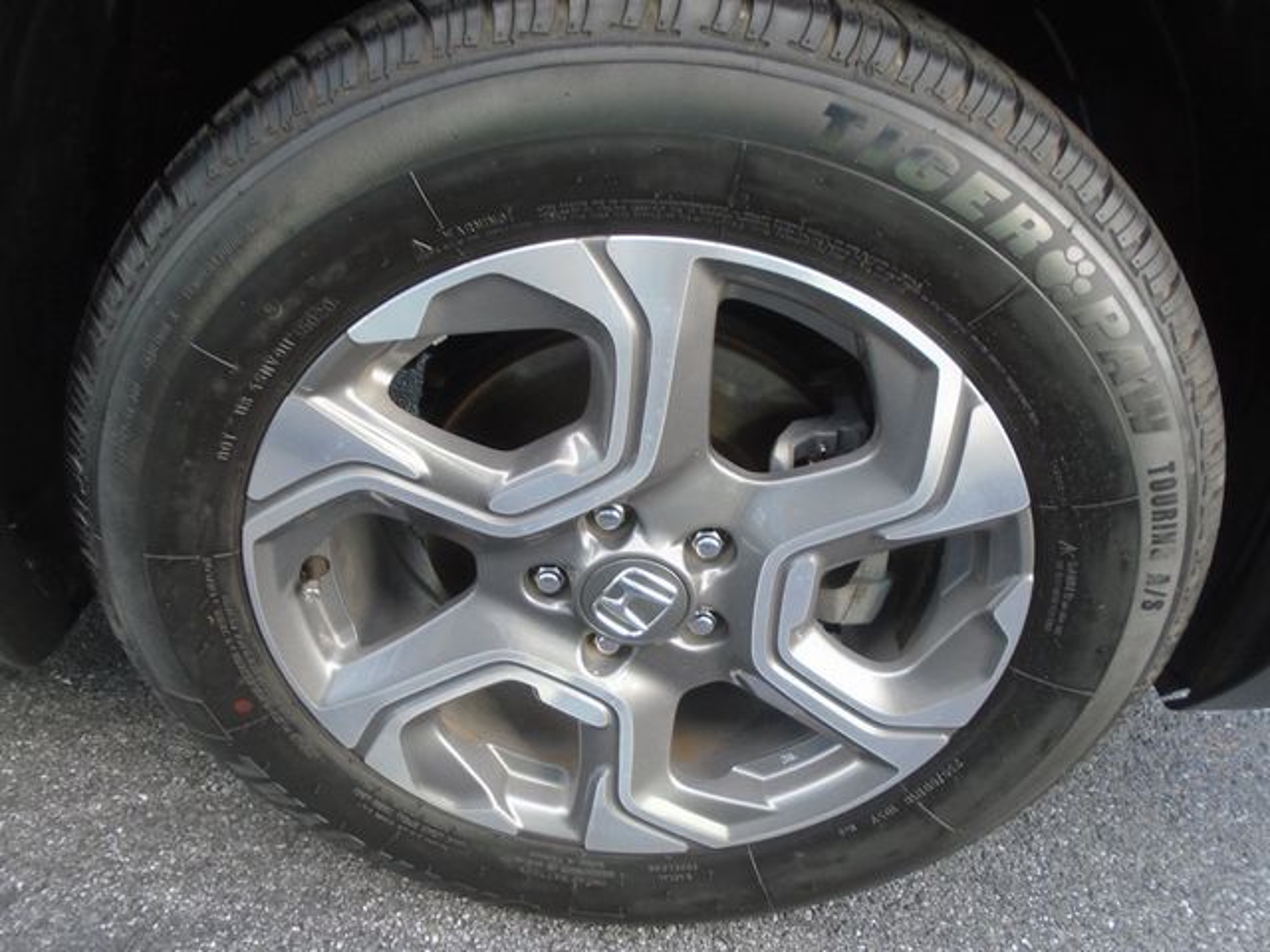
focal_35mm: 26
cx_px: 635
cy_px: 476
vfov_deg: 53.1
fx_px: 954
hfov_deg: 67.3
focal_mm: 4.6
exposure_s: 1/50
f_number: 3.2
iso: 100
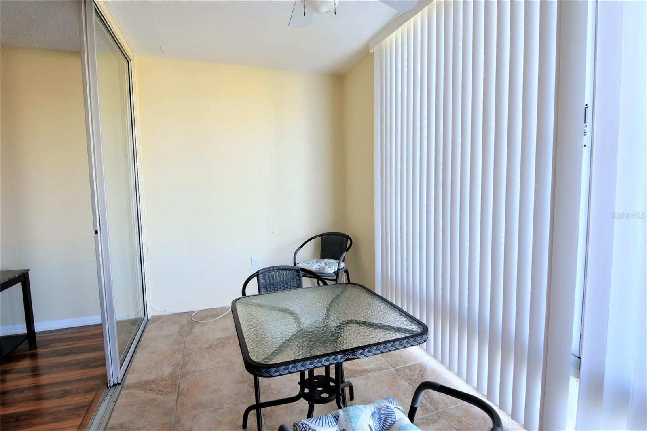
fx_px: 323
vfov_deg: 67.4
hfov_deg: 90.0
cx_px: 324
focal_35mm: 18
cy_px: 216
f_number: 4
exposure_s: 1/125
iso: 400
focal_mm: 12
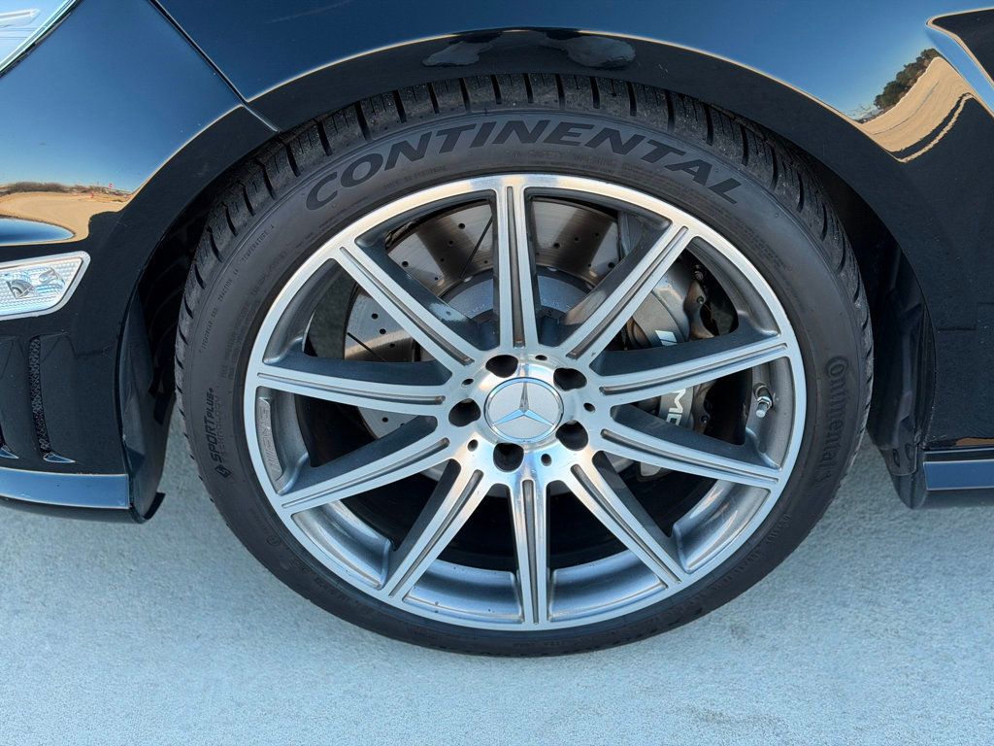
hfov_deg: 39.7
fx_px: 1378
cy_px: 373
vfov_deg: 30.3
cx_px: 497
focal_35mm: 48
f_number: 1.78
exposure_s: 1/411
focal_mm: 6.76
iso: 64
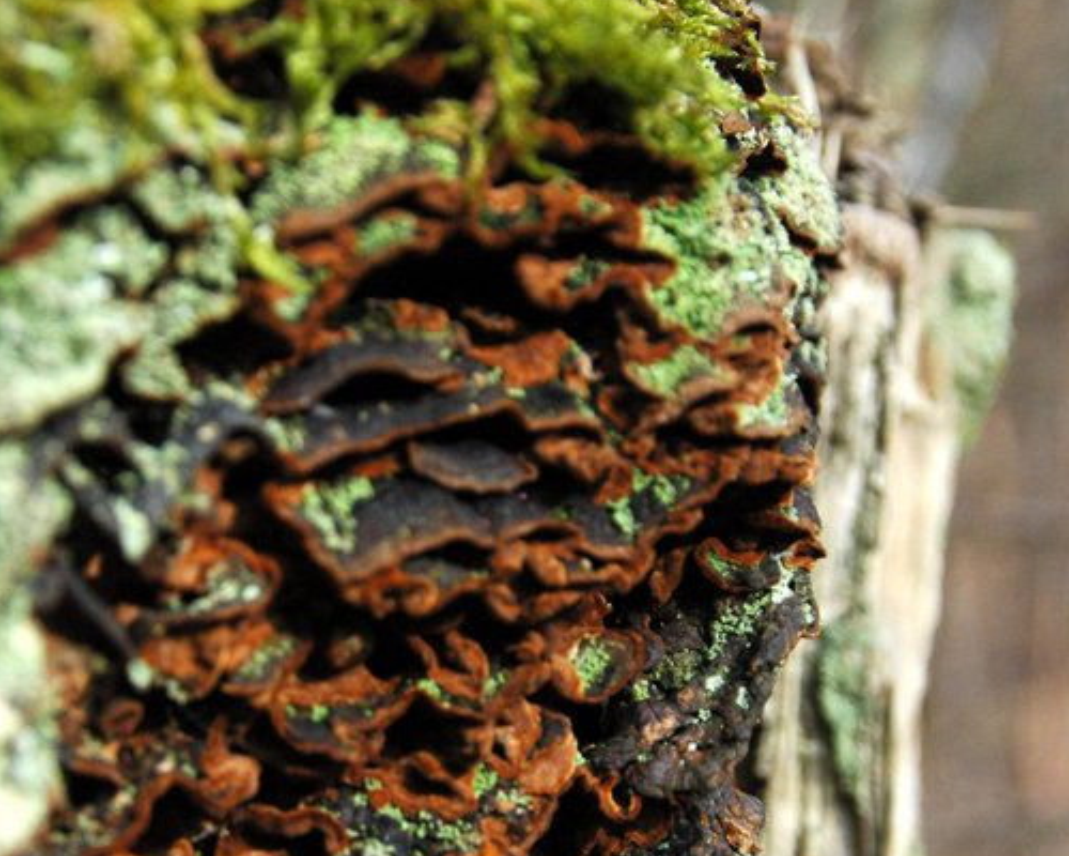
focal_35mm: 117
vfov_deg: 13.2
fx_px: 3702
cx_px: 423
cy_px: 524
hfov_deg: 16.4
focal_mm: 52
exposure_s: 1/500
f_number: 8
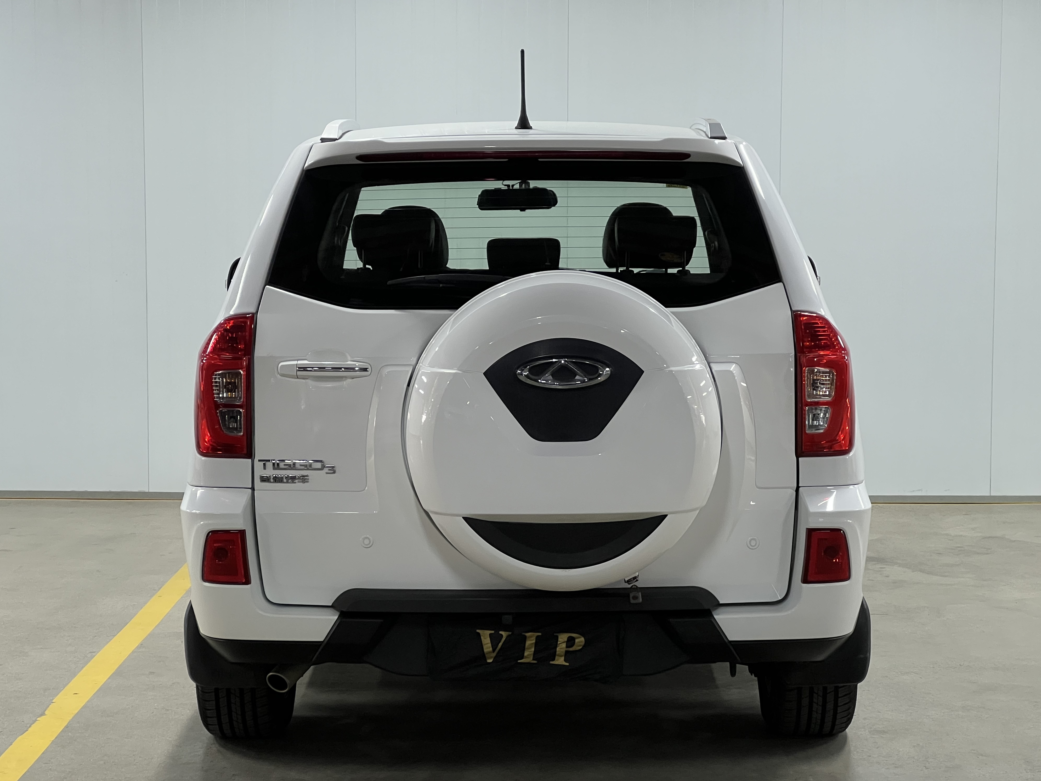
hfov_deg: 25.0
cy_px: 390
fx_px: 2346
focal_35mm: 78
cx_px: 527
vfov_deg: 18.9
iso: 250
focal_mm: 9
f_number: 2.8
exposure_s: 1/100
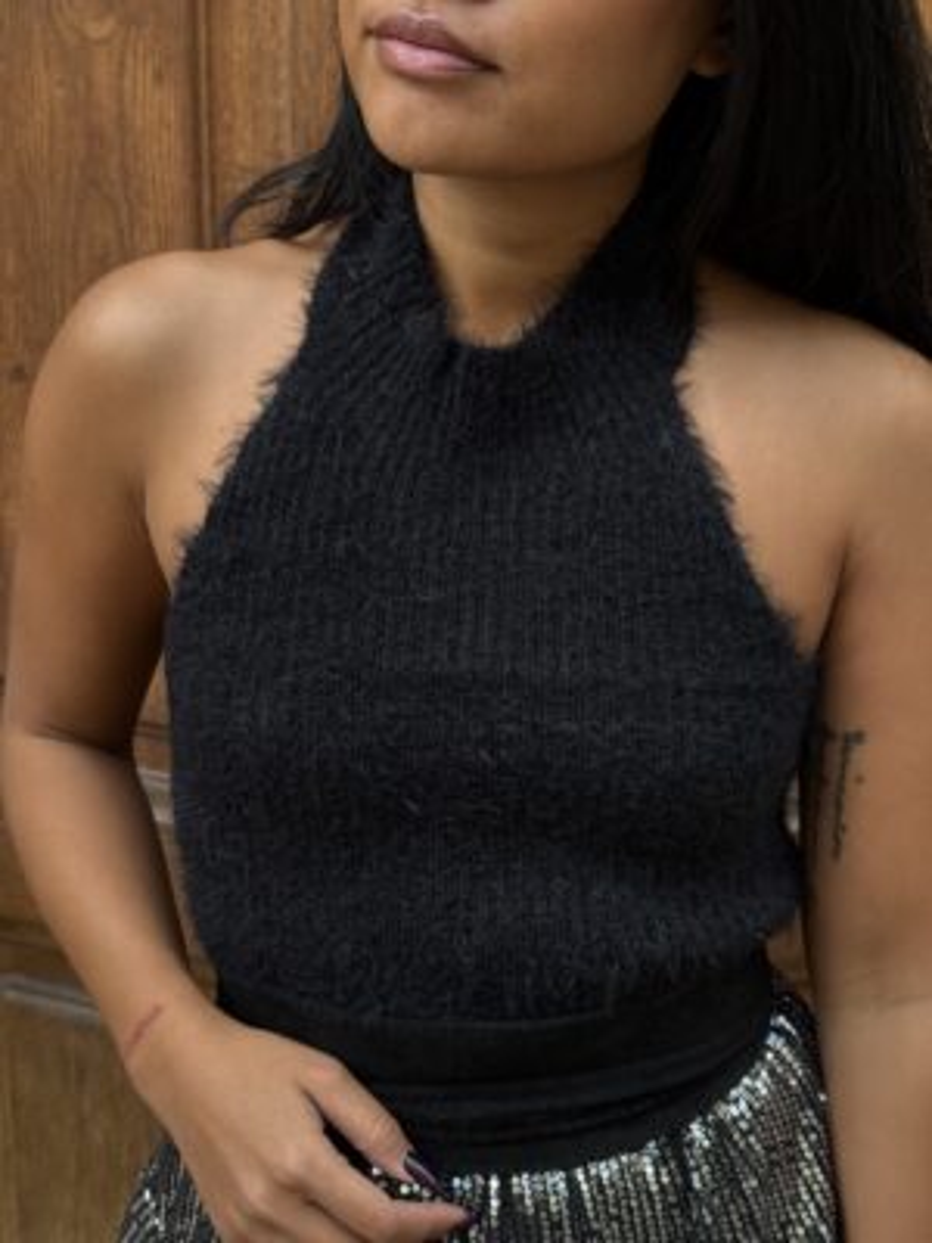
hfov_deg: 30.3
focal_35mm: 48
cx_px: 466
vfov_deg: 39.7
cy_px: 622
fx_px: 1723
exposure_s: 1/242
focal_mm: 6.76
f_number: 1.78
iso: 125
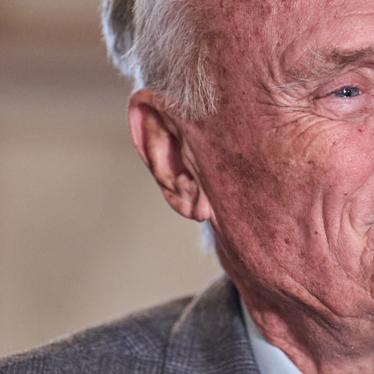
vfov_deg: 3.6
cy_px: 186
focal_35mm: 485
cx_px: 280
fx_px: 5928
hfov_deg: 3.6
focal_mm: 194
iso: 4000
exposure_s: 1/160
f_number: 2.8
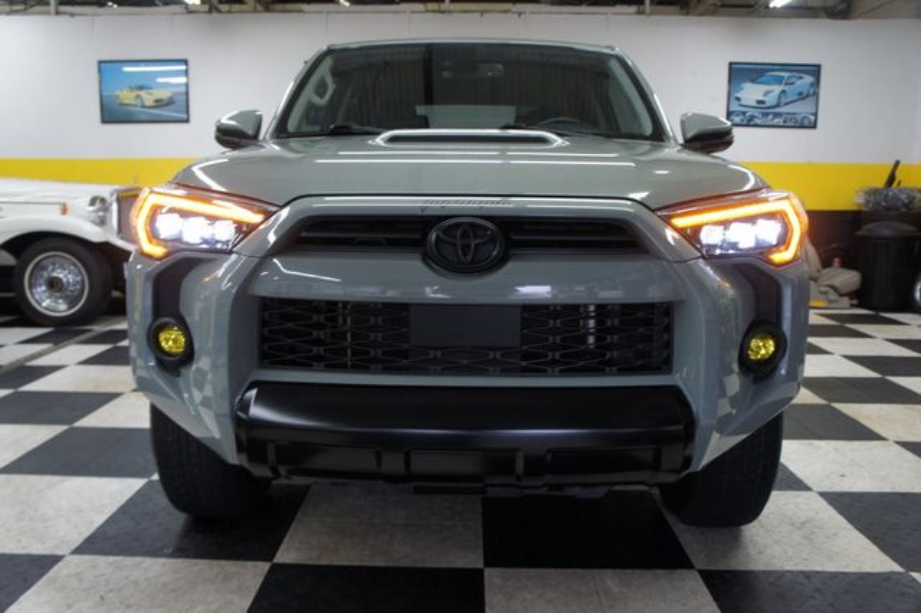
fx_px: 767
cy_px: 306
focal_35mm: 30
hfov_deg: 62.0
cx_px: 460
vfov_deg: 43.6
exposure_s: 1/30
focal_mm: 20
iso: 250
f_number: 4
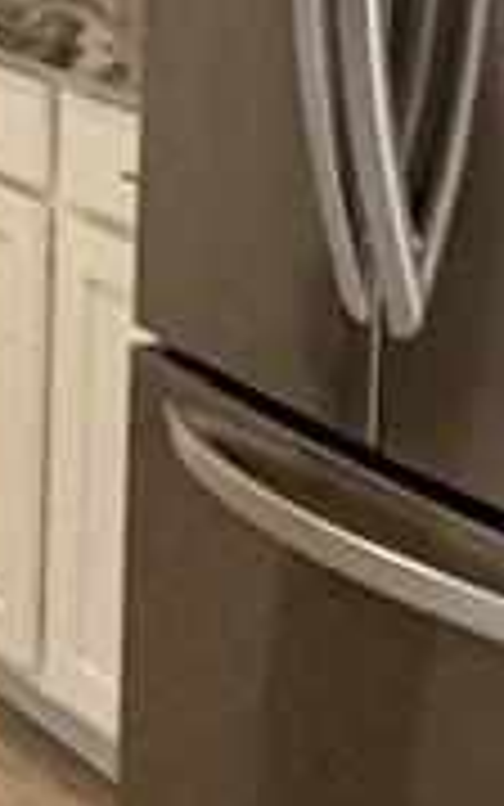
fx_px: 2921
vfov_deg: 14.6
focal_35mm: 133
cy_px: -405
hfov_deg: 6.9
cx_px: -1652
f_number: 2.2
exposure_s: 1/60
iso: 500
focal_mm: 2.22
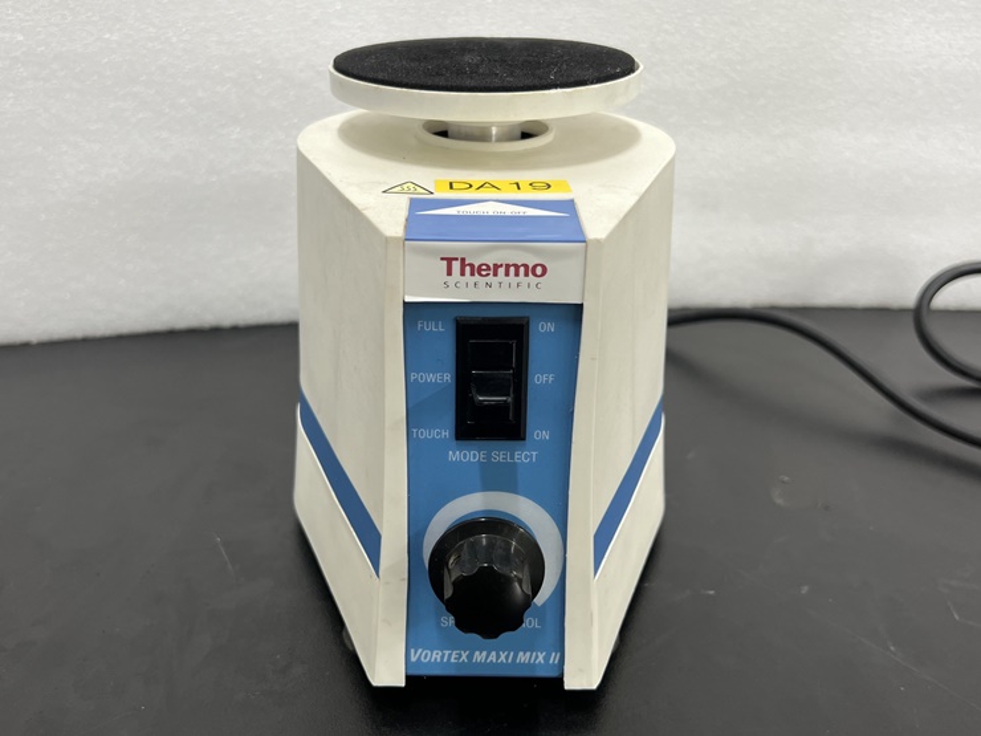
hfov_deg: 67.3
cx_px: 490
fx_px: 737
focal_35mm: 26
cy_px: 368
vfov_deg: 53.1
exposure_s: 1/60
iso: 64
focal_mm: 5.7
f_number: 1.5
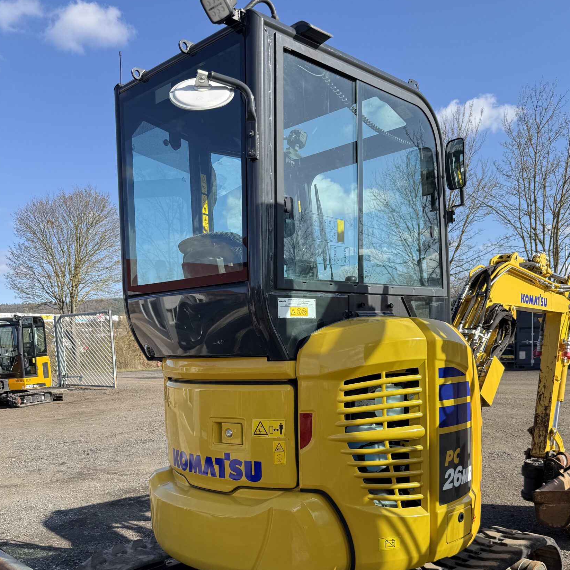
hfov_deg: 49.7
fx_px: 615
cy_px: 417
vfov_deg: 48.1
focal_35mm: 33
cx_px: 273
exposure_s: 1/2053
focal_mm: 6.76
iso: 80
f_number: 1.78
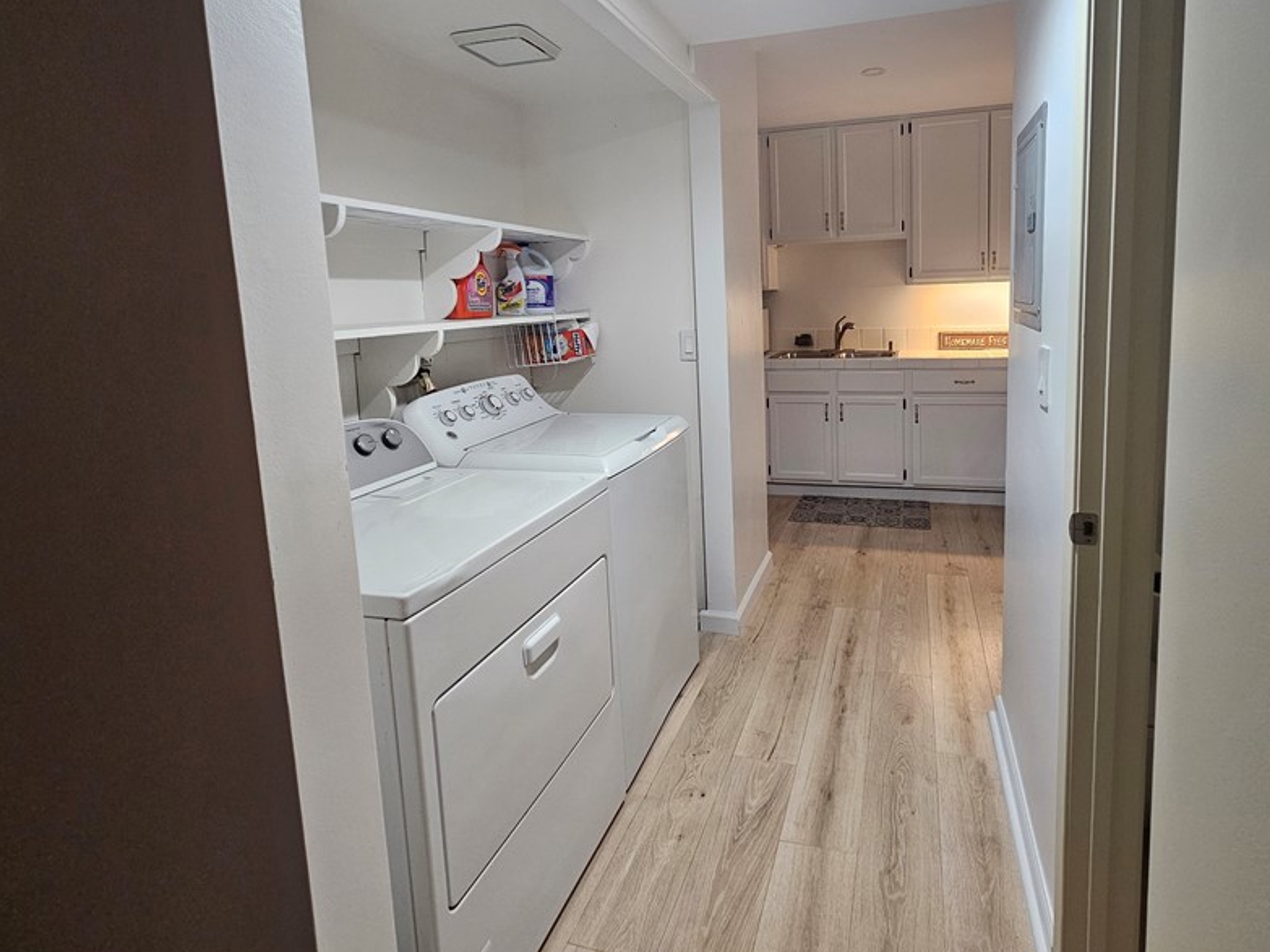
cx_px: 725
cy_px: 376
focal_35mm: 17
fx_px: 624
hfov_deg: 90.5
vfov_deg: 73.8
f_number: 2.2
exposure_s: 1/60
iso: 160
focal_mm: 2.2
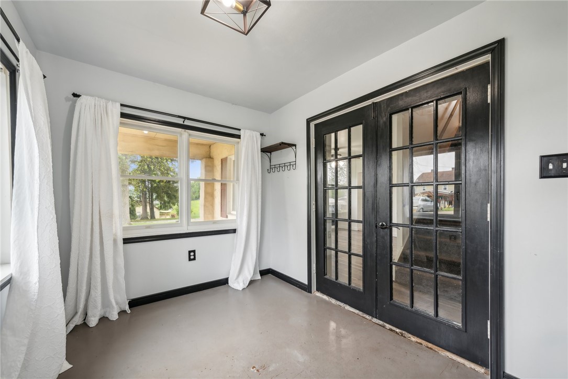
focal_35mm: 14
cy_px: 190
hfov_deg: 104.2
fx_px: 221
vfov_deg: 81.2
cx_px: 284
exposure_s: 1/2.5
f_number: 11
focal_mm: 14
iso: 50
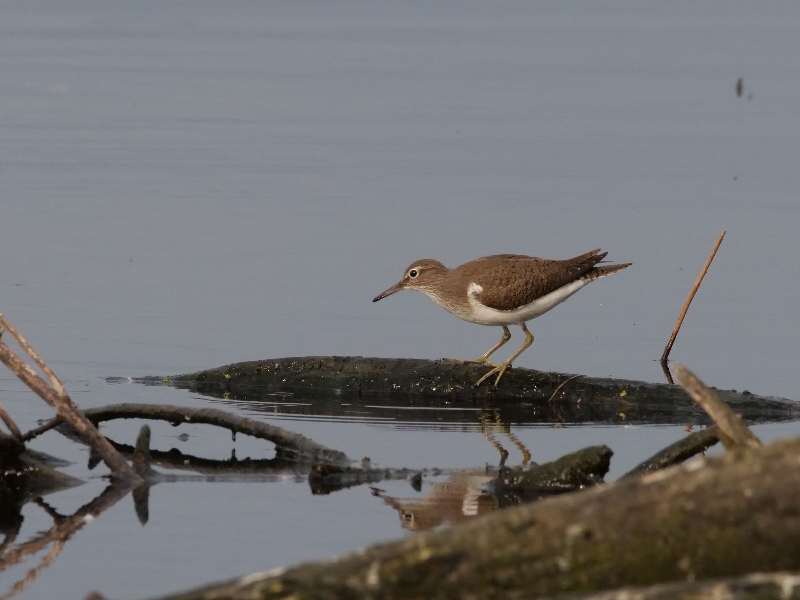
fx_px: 18489
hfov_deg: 2.5
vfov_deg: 1.9
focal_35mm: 800
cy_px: 300
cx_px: 400
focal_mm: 400
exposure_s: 1/500
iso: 800
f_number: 9
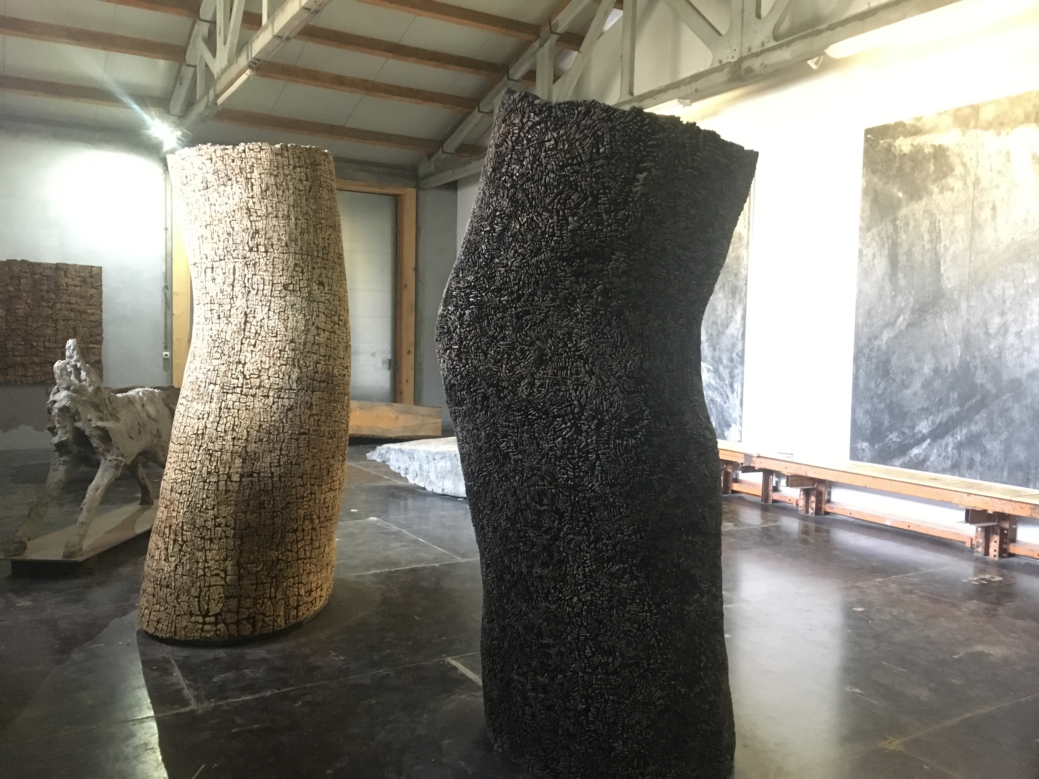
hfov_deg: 61.7
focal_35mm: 29
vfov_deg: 48.2
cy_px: 390
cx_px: 520
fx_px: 870
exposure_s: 1/17
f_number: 2.2
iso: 320
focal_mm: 4.15
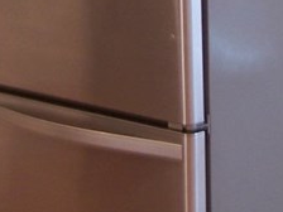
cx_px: 195
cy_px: -72
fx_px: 1423
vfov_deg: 8.4
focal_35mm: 174
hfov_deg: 11.3
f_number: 2.8
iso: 80
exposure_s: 1/10
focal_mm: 6.3
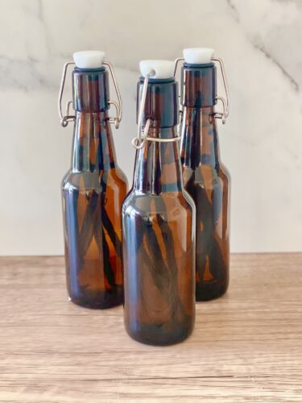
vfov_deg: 36.8
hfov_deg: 28.0
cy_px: 202
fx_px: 605
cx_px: 151
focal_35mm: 52
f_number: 2
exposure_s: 1/122
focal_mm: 6
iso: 160
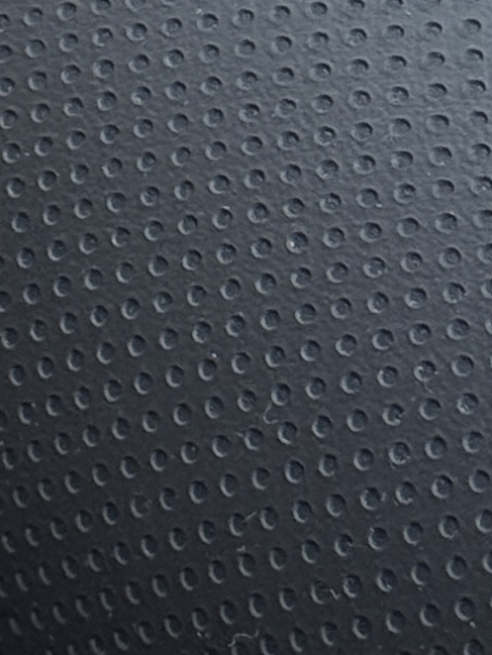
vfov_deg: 6.5
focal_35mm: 298
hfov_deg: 4.9
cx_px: -570
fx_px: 5645
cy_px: -651
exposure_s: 1/292
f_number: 1.78
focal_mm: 6.76
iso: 100
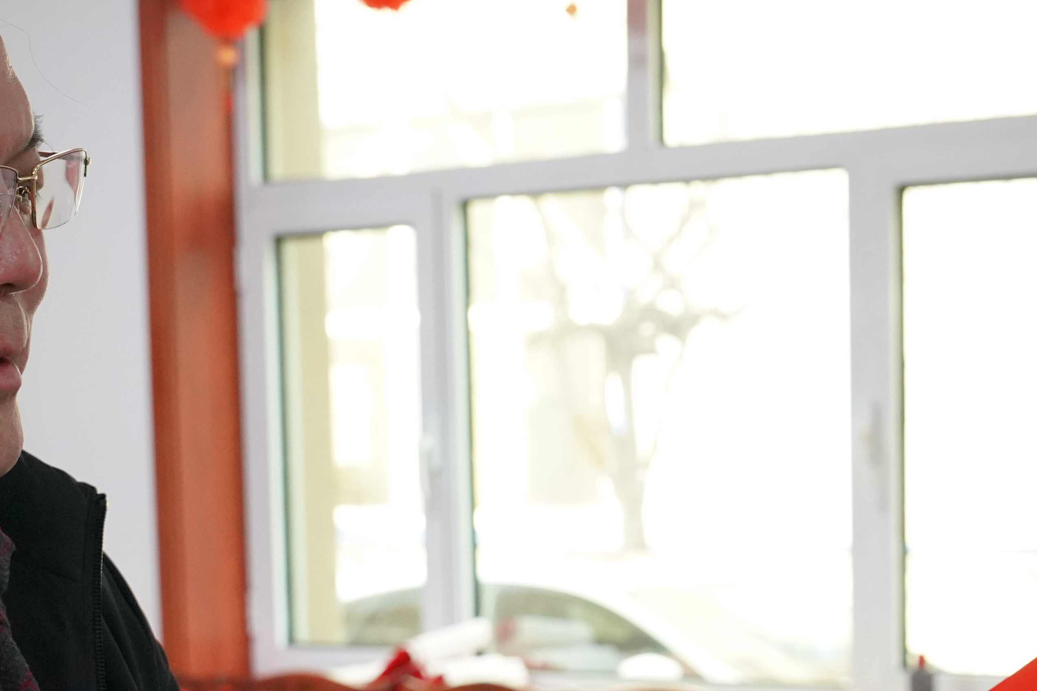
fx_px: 2708
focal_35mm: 94
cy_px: 817
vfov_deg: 14.1
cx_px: 814
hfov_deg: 21.4
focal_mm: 30
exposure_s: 1/160
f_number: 4
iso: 2500
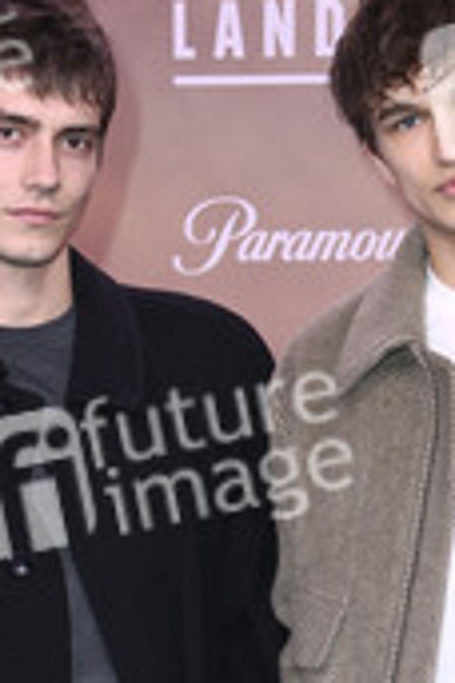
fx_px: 2749
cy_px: 667
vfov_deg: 14.0
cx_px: 263
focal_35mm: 145
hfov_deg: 9.5
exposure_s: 1/250
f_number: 5.6
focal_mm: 62
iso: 640
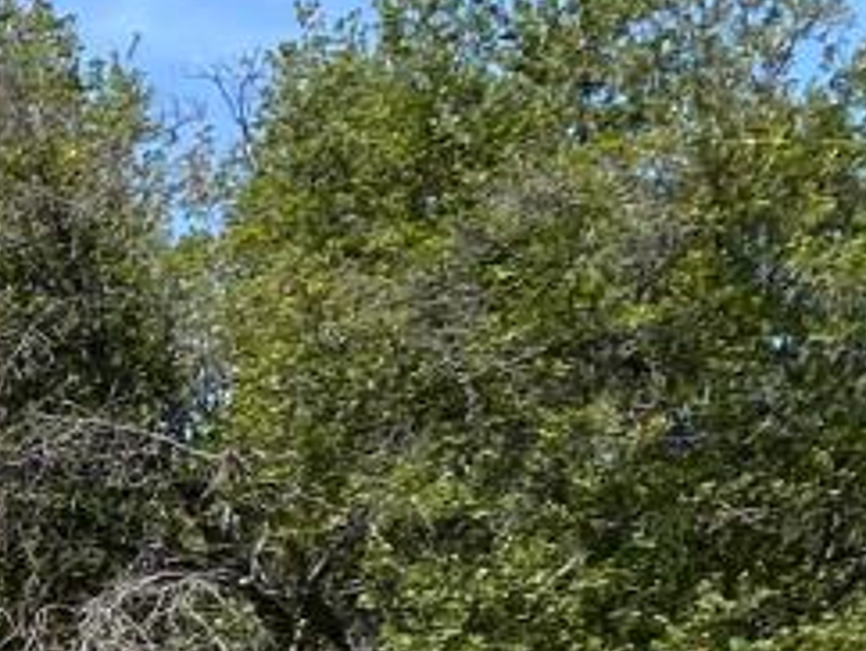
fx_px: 4032
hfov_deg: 9.6
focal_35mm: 161
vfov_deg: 8.7
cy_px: 1332
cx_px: -1718
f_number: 1.8
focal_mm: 4.25
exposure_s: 1/3125
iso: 32
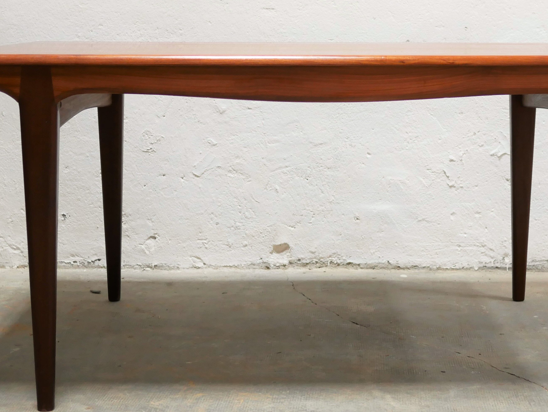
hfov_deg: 27.7
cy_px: 134
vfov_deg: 20.9
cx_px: 304
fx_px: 1109
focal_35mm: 70
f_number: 1.7
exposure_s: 1/60
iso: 640
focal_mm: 20
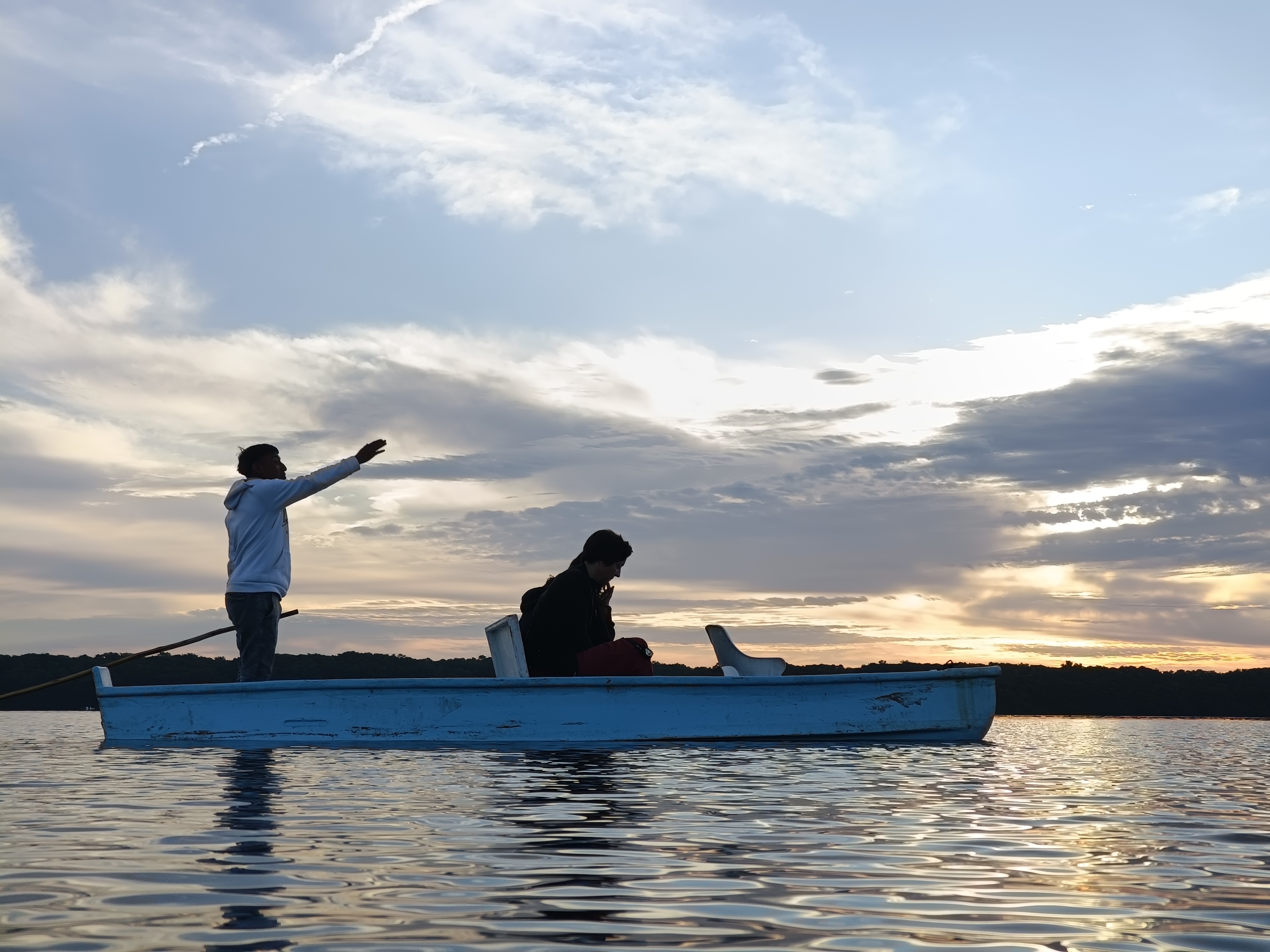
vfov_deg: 30.9
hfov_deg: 40.4
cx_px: 635
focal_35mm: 47
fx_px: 1724
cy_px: 476
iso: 100
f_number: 2
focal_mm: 7.08
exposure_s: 1/343
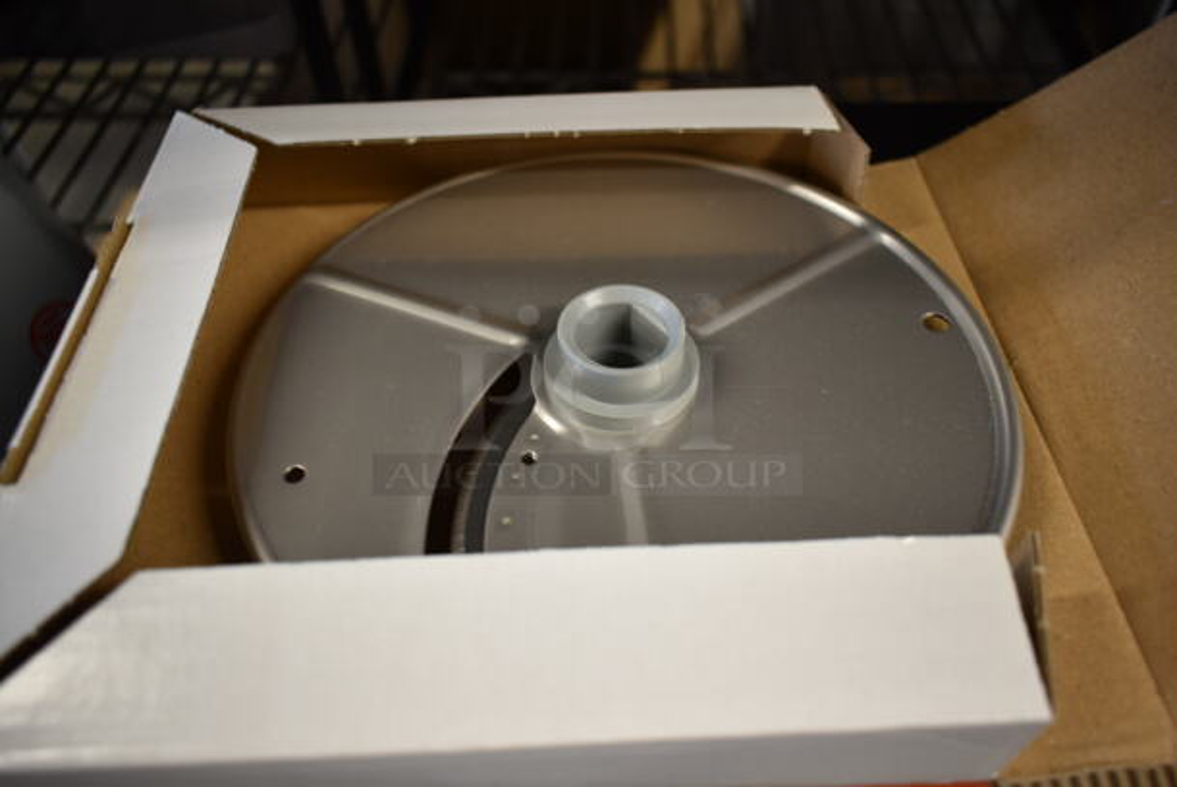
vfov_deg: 43.7
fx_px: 982
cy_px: 394
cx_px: 588
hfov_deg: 61.9
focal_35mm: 30
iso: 360
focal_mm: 20
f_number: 3.5
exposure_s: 1/30
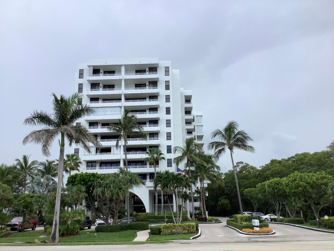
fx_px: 299
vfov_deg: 45.4
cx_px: 167
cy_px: 126
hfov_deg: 58.4
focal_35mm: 31
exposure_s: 1/776
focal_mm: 3.3
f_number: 2.4
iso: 25
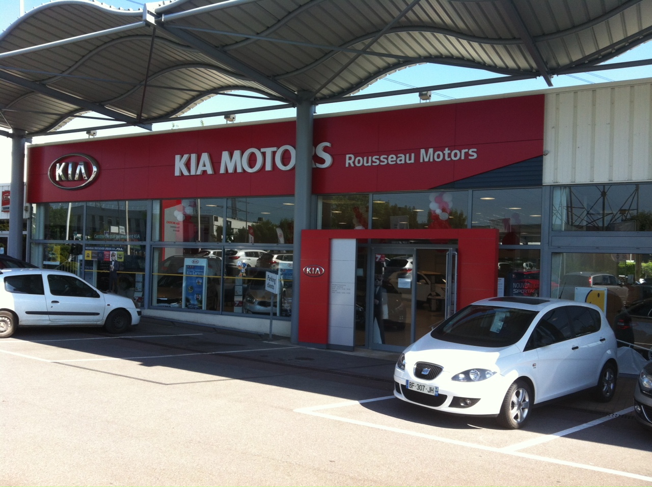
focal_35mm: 35
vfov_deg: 40.6
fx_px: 658
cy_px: 244
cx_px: 326
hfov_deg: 52.7
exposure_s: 1/495
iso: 80
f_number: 2.8
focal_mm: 3.85
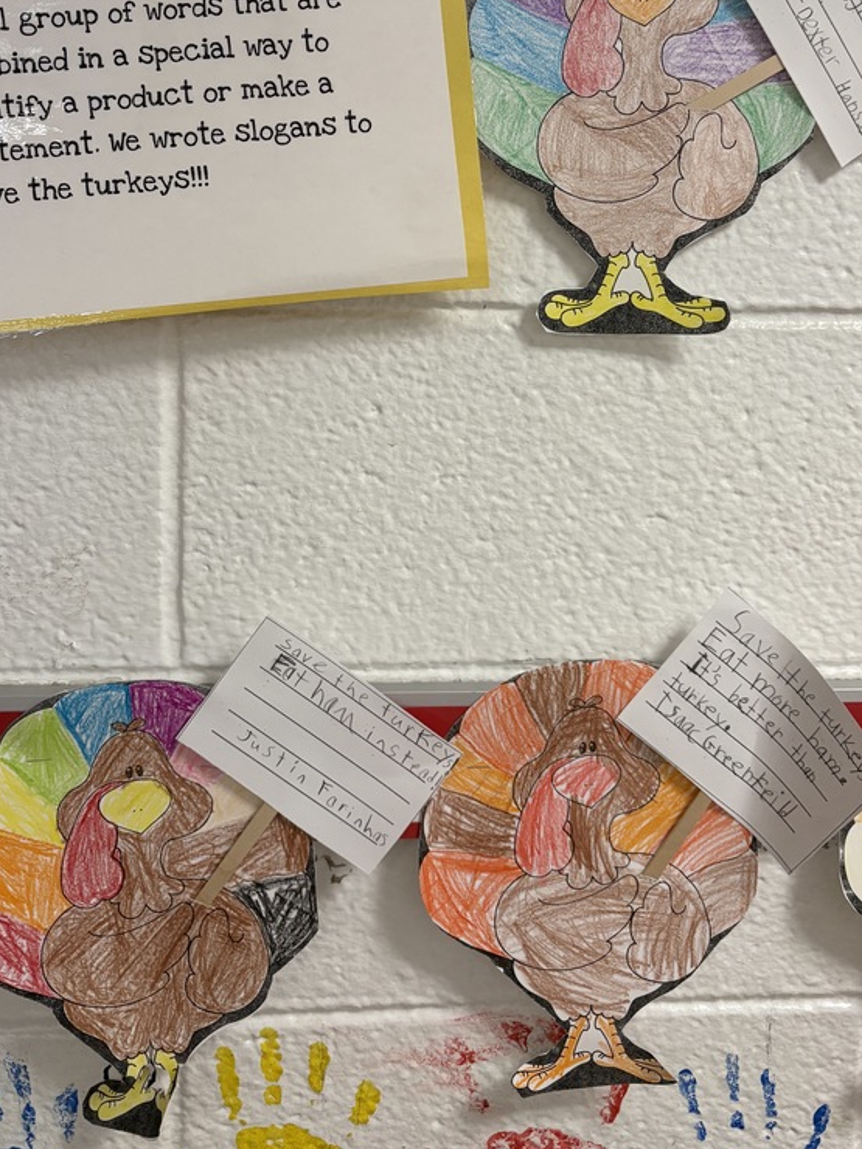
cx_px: 461
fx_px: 1195
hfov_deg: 39.6
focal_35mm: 36
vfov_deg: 50.3
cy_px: 374
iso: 160
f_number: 1.6
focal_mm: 5.96
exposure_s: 1/60
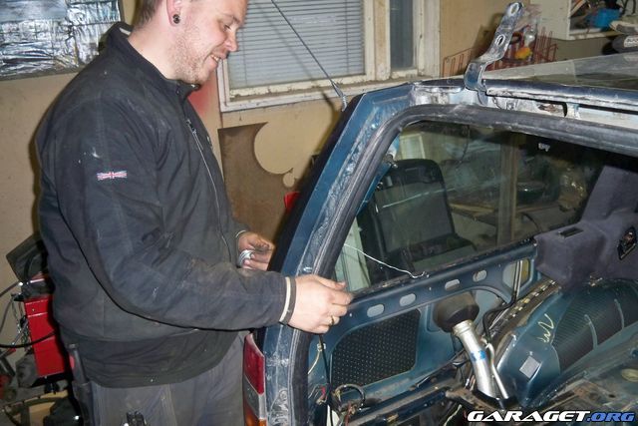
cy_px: 213
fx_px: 656
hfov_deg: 51.9
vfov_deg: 36.0
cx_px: 319
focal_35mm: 37
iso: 250
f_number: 3.1
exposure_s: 1/30
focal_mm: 7.9
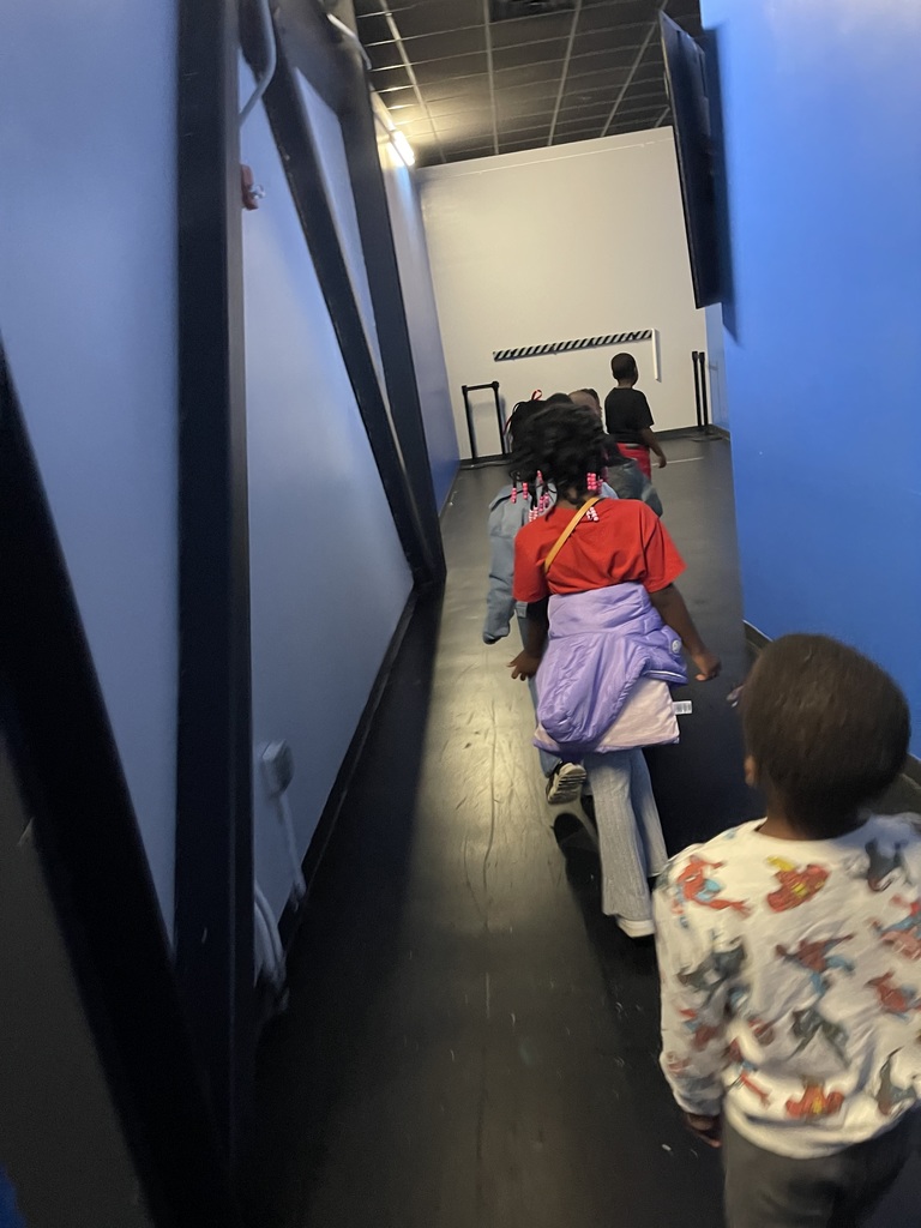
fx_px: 887
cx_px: 460
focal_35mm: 25
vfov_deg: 69.4
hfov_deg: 54.9
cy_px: 614
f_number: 1.6
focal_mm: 5.1
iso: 640
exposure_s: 1/30
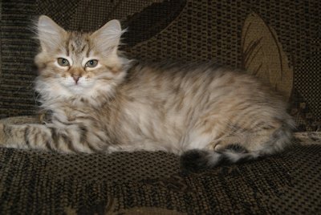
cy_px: 108
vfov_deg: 25.8
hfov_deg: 37.8
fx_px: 469
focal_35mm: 52
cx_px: 160
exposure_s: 1/60
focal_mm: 35
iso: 400
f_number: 5.6
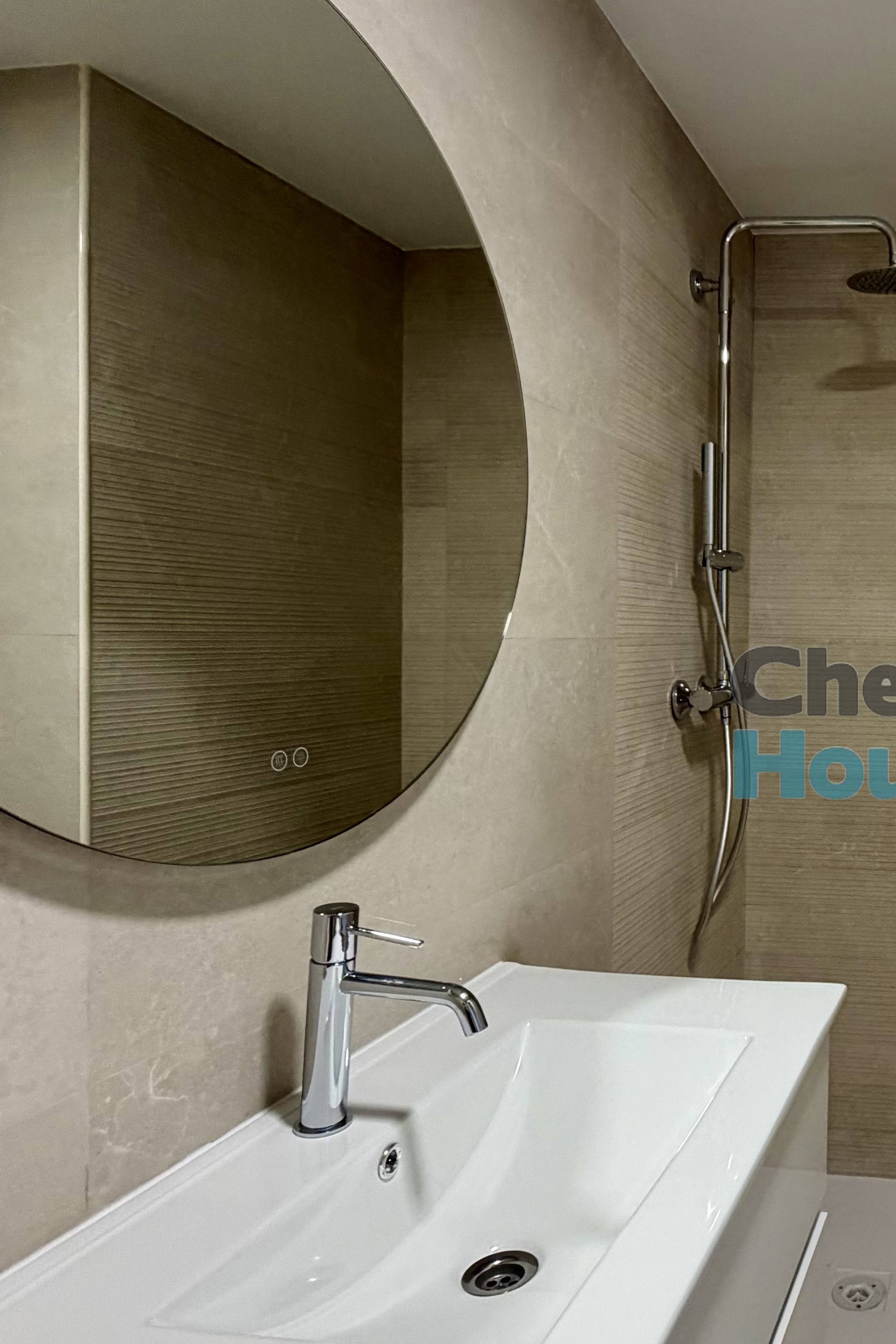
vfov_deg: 69.4
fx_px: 970
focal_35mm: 26
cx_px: 934
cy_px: 644
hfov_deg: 41.7
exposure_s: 1/100
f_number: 2.2
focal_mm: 2.22
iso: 250
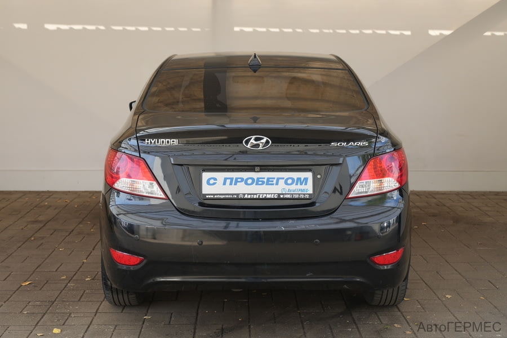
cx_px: 254
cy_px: 169
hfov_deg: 37.5
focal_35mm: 53
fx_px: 746
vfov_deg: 25.5
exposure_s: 1/60
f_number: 5.6
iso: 100
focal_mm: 53
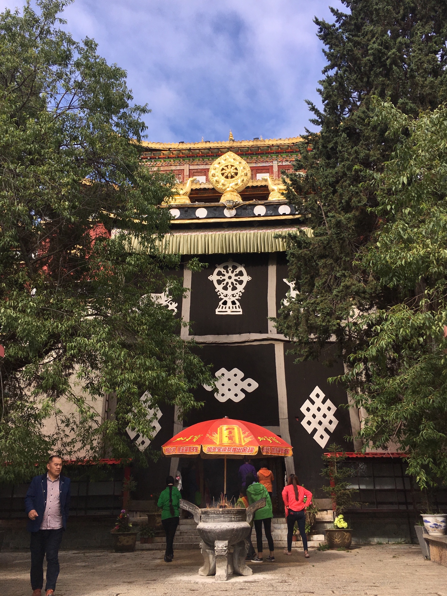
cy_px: 298
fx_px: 499
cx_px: 224
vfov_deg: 61.7
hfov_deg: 48.2
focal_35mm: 29
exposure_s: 1/1425
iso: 25
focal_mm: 4.15
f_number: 2.2
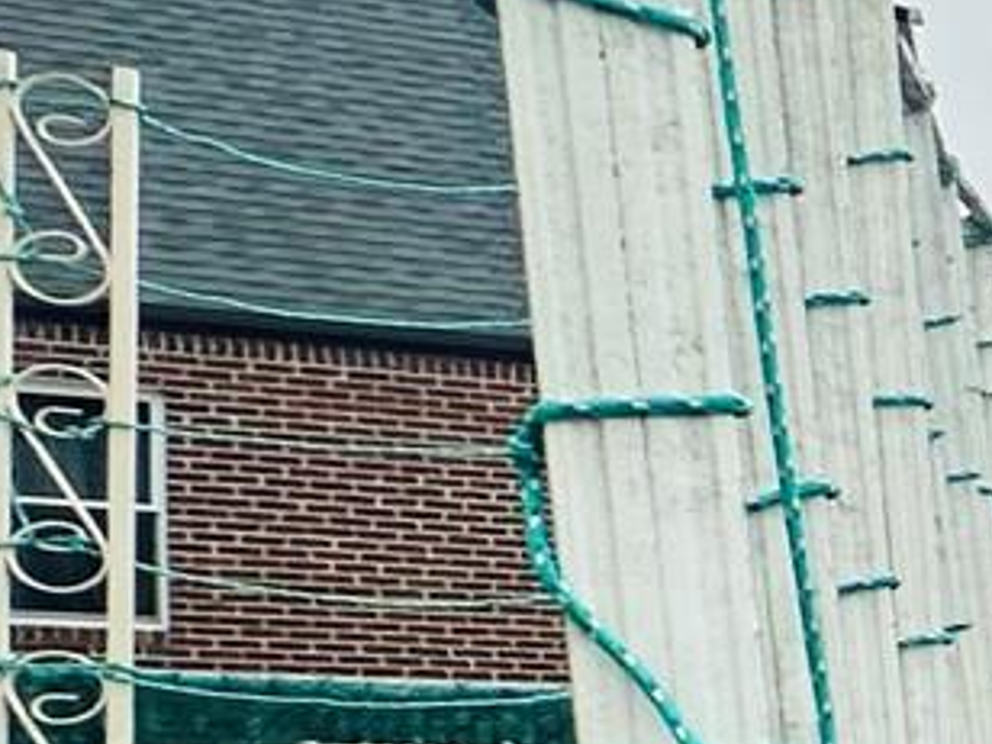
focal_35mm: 93
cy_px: 950
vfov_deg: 15.2
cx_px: 3073
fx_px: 2665
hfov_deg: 11.1
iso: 40
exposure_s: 1/924
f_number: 2.2
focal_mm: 2.22
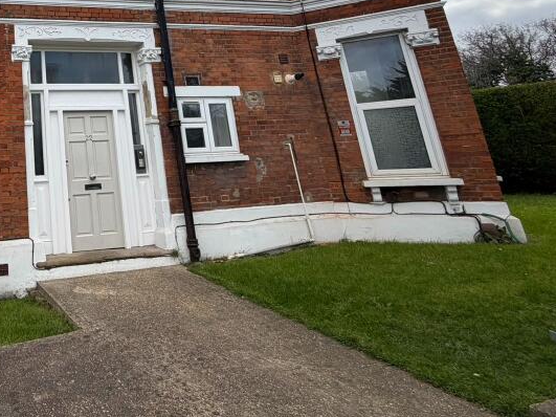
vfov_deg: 46.9
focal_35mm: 27
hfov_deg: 55.1
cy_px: 51
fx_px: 434
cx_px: 39
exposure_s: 1/638
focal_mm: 2.22
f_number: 2.2
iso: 40
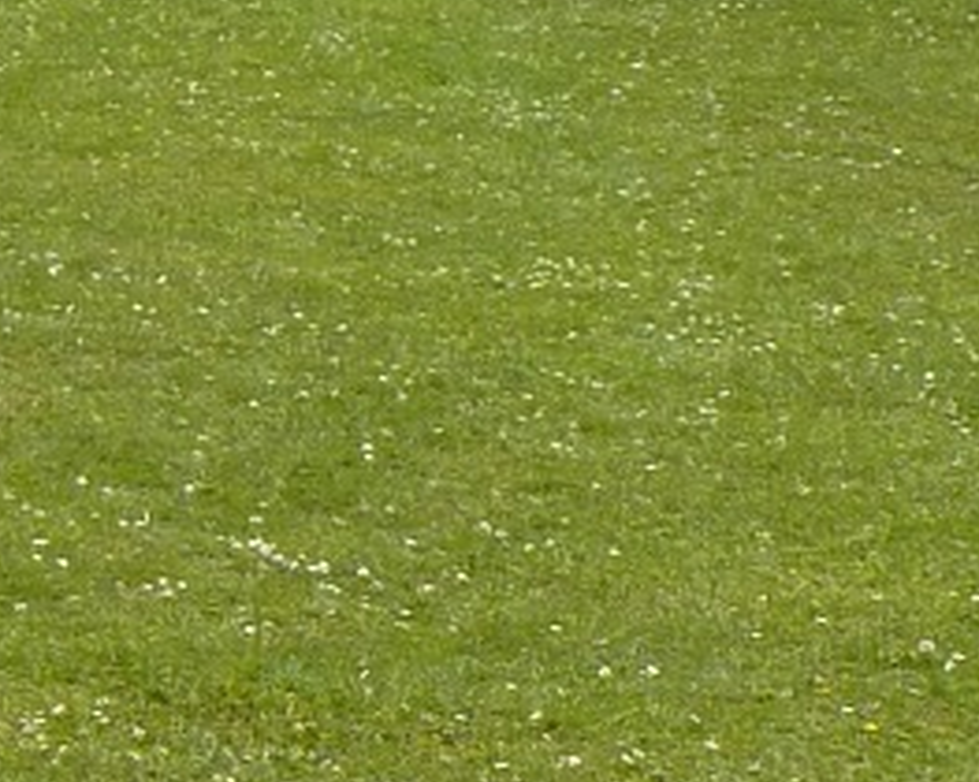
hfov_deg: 9.6
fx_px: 4951
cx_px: -1608
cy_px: -34
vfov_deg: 9.0
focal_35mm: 171
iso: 80
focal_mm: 5.3
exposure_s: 1/320
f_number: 4
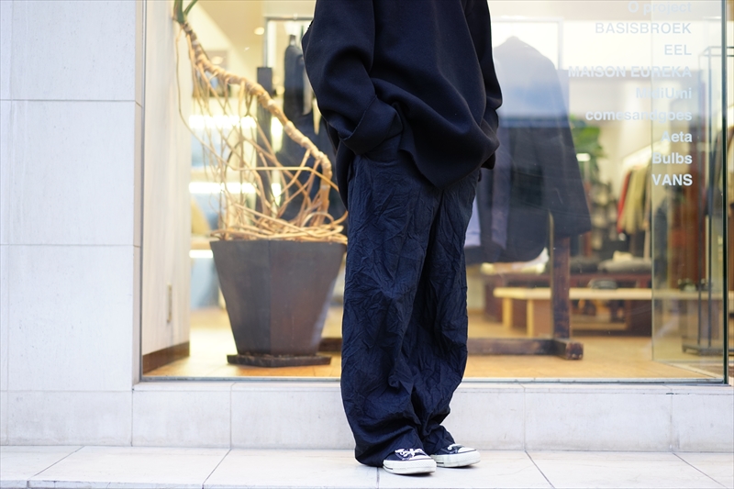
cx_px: 367
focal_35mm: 55
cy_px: 244
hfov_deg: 36.3
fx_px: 1121
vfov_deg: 24.6
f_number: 1.8
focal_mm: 55
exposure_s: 1/60
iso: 320
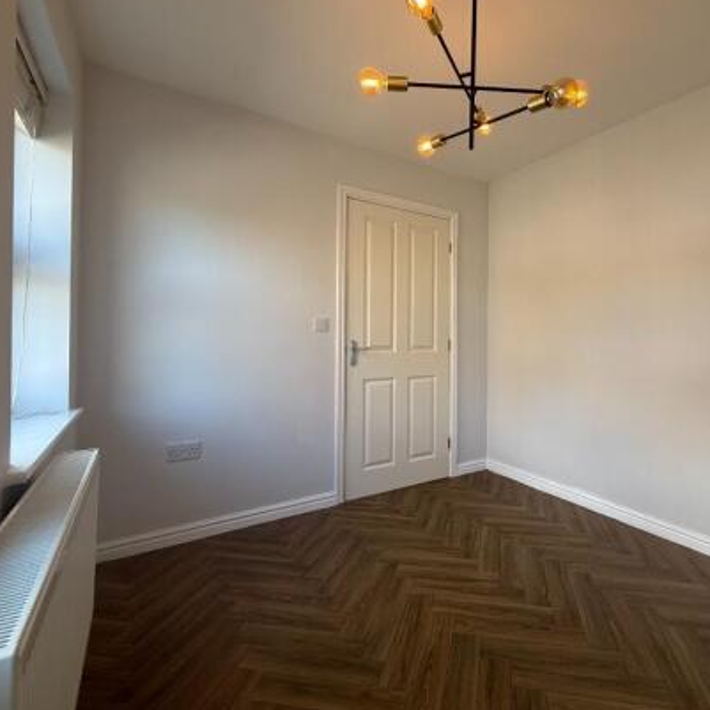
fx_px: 418
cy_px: 339
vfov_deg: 80.7
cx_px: 438
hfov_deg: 79.4
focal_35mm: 18
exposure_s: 1/100
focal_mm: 2.22
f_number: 2.2
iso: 64
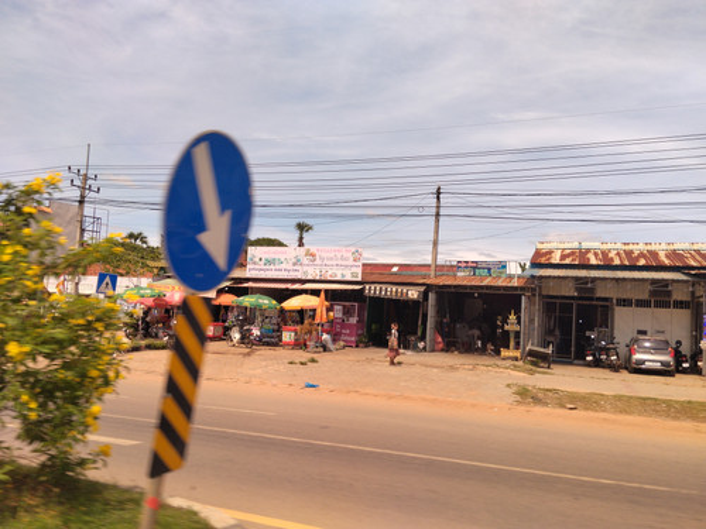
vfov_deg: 48.2
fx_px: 591
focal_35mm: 29
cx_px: 353
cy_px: 264
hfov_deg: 61.7
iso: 50
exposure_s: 1/310
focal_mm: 4.22
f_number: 1.8
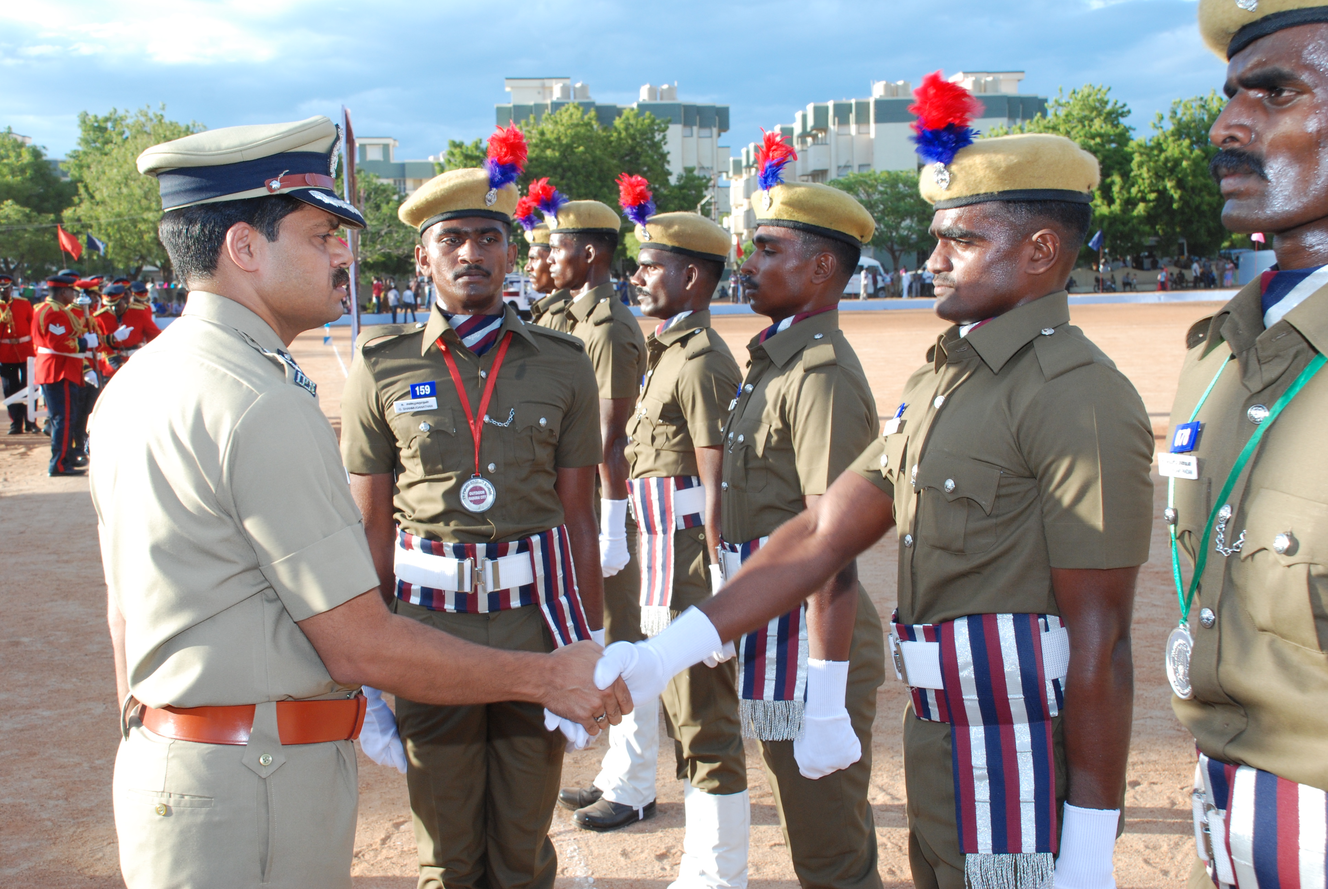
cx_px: 664
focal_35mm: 48
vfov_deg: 28.2
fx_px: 1773
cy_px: 444
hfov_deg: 41.1
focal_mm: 32
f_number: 9
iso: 320
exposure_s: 1/100
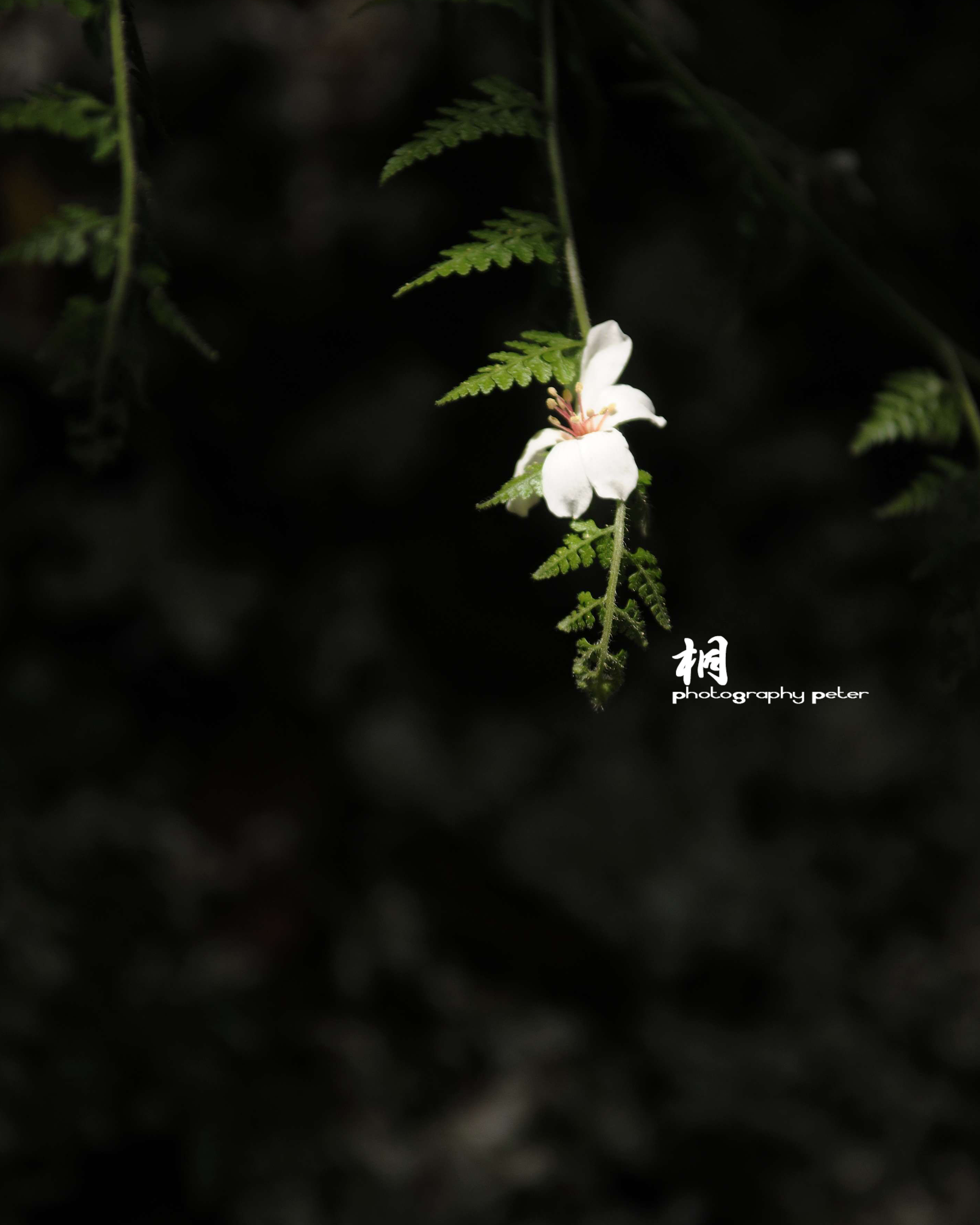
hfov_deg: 16.4
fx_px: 3392
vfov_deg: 20.5
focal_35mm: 94
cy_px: 648
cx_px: 491
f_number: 2.8
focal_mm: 55
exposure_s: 1/1250
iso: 200
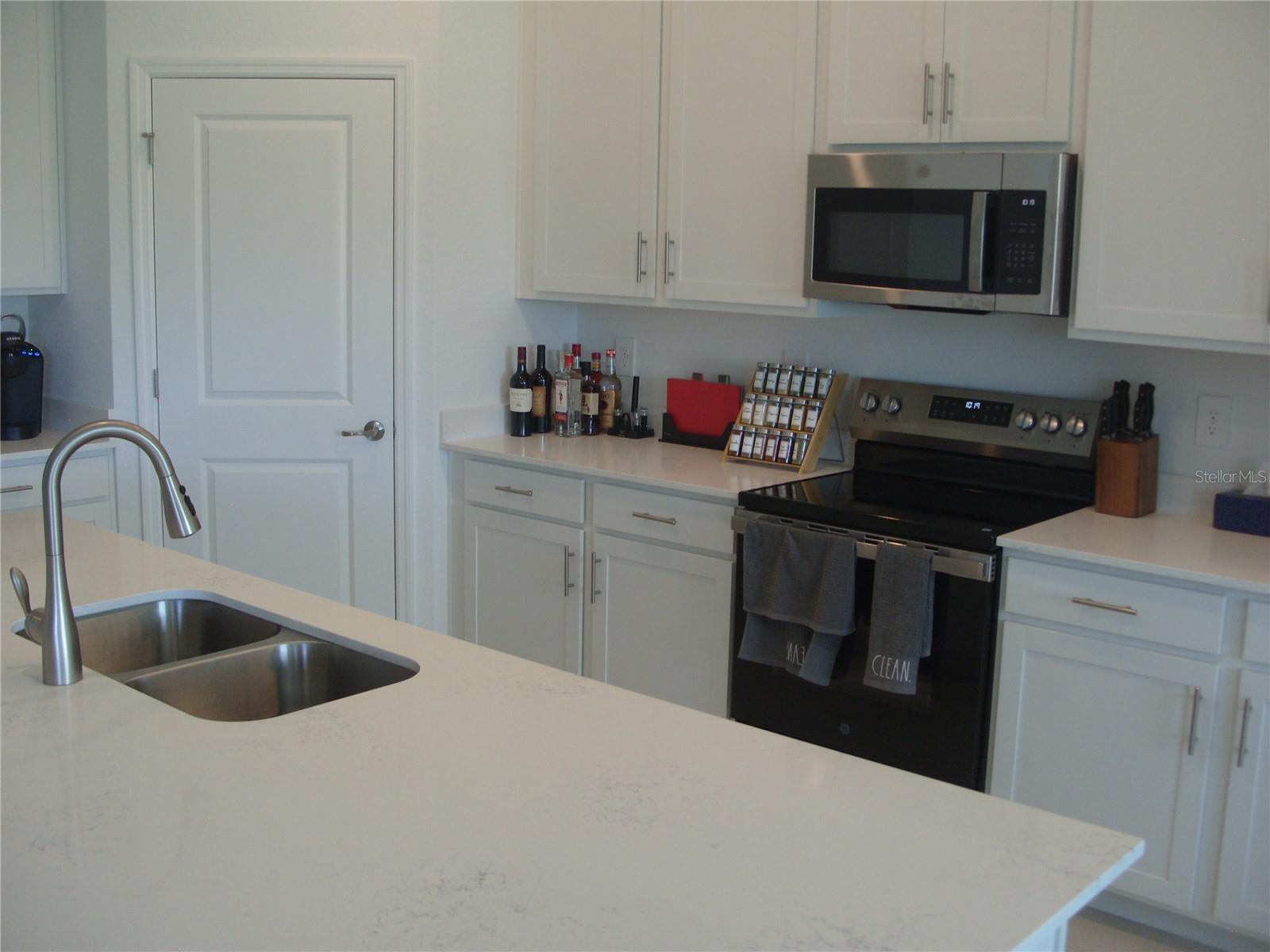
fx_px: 1284
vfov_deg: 40.7
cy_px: 476
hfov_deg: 52.6
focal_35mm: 35
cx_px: 635
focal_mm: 7.8
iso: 100
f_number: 2.8
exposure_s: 1/60
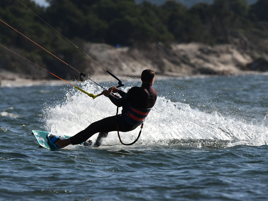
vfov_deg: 1.5
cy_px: 100
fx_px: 7549
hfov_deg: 2.0
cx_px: 130
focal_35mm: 975
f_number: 13
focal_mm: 600
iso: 200
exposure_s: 1/500
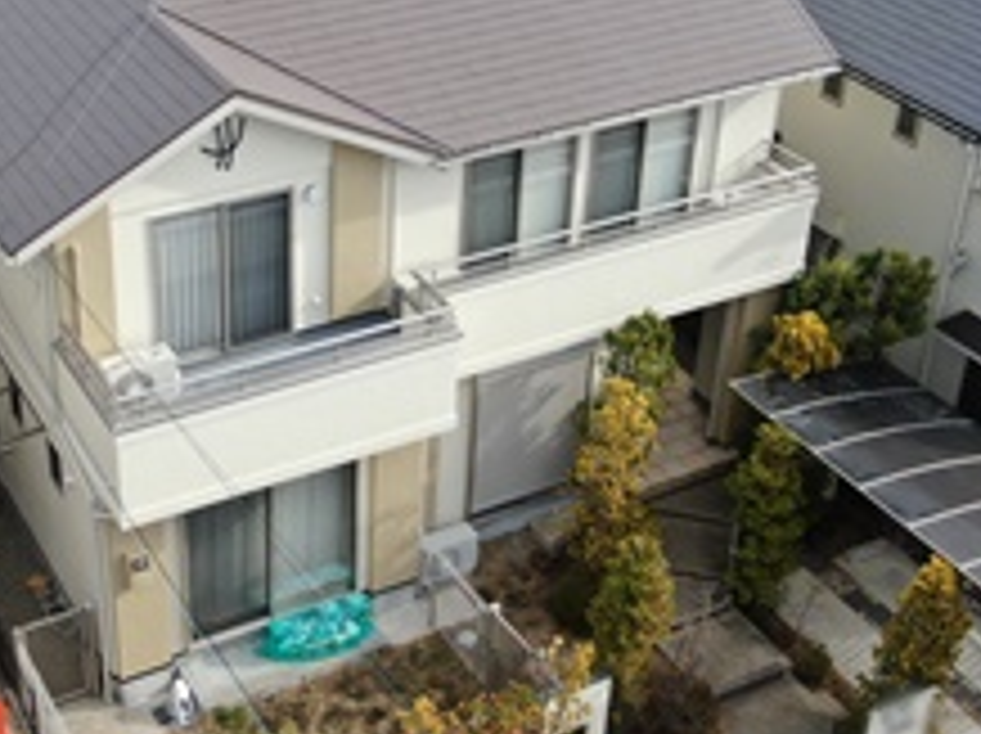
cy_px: 266
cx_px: 328
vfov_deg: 23.9
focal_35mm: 61
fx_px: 1727
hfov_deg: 31.5
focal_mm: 6.48
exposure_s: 1/320
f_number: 3.4
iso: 110
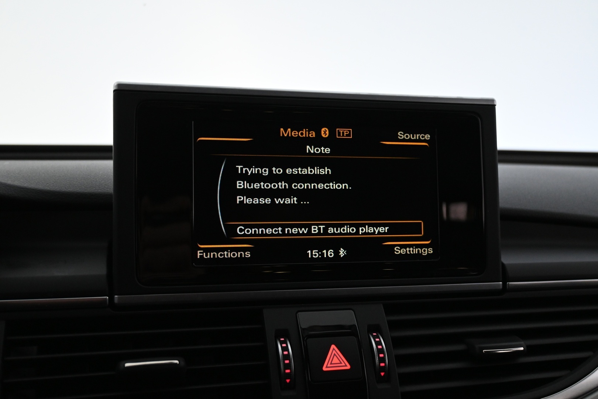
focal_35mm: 40
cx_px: 299
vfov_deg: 33.6
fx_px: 660
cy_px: 200
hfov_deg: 48.7
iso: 2000
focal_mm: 26.5
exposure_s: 1/40
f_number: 4.5
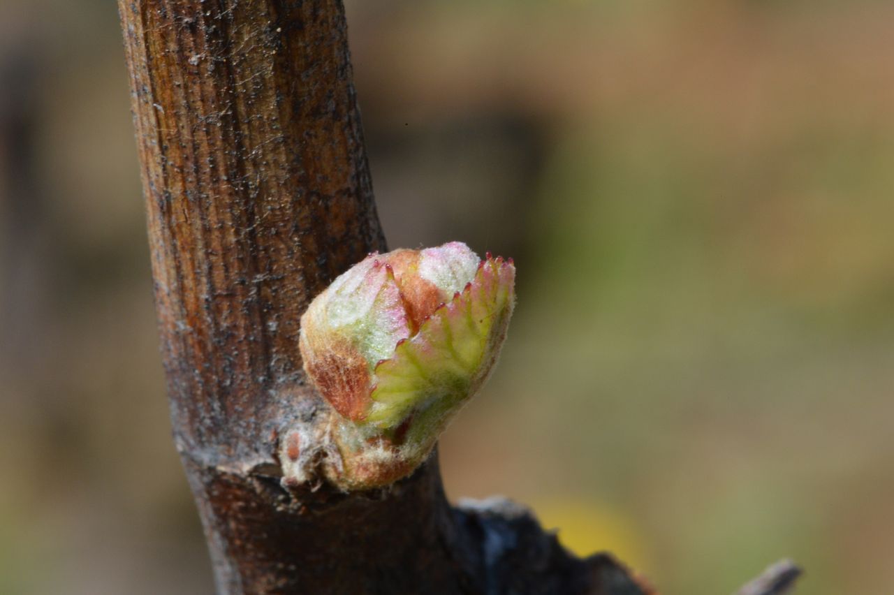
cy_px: 298
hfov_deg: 19.5
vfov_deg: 13.0
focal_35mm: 105
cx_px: 447
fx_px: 2606
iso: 2000
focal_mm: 105
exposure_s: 1/125
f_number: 40
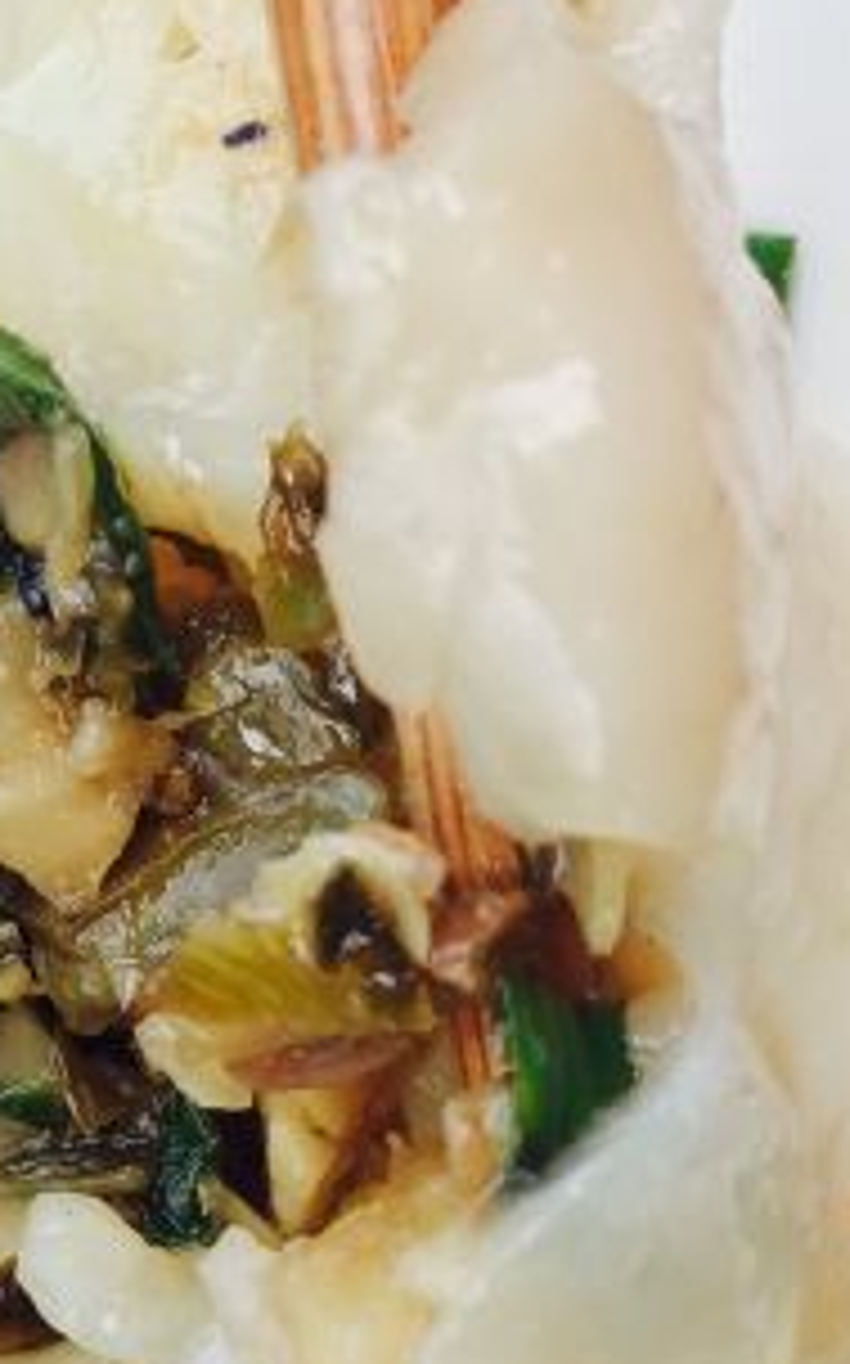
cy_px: 921
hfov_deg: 18.0
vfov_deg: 28.8
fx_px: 2635
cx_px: 63
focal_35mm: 71
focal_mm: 4.15
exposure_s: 1/143
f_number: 2.2
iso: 32
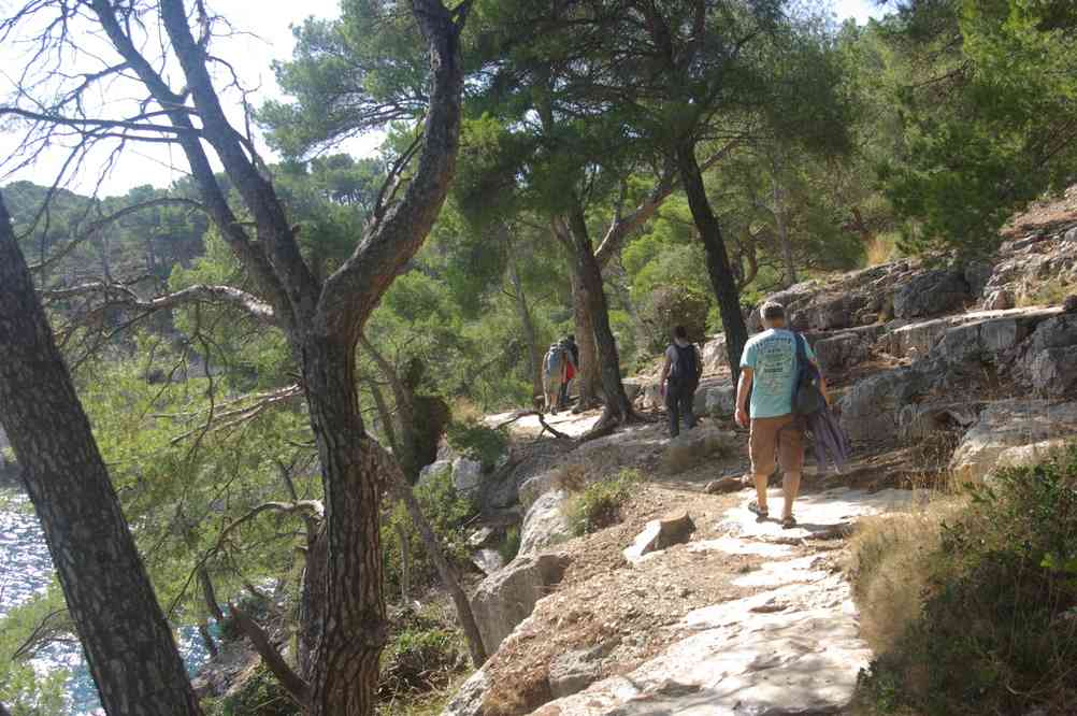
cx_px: 538
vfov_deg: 31.8
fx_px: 1255
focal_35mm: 42
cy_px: 358
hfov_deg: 46.4
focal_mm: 28
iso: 100
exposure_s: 1/125
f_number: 6.7
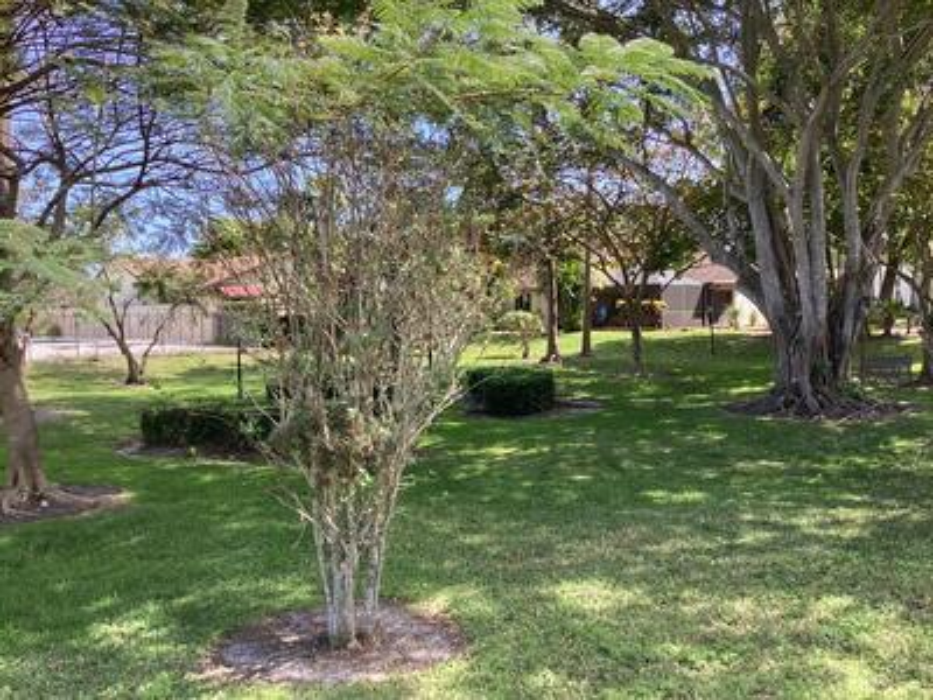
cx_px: 466
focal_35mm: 31
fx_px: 836
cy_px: 350
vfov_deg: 45.4
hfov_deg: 58.4
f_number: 2.4
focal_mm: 3.3
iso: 25
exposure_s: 1/226
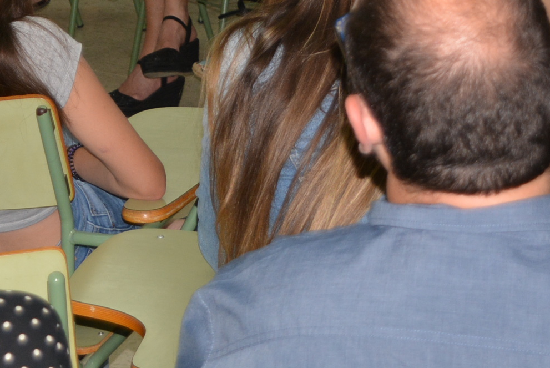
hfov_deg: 12.3
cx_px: -97
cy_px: -169
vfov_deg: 8.3
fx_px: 2493
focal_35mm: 163
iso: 400
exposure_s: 1/60
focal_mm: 36
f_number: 4.8
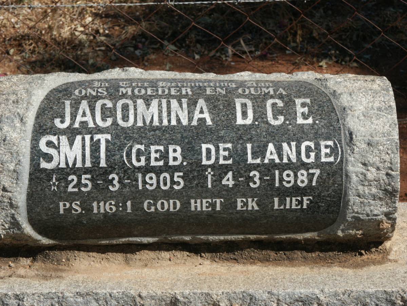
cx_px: 204
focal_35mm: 145
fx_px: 1705
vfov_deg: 10.2
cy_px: 153
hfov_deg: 13.6
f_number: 6.7
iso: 100
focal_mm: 36.75
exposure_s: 1/500
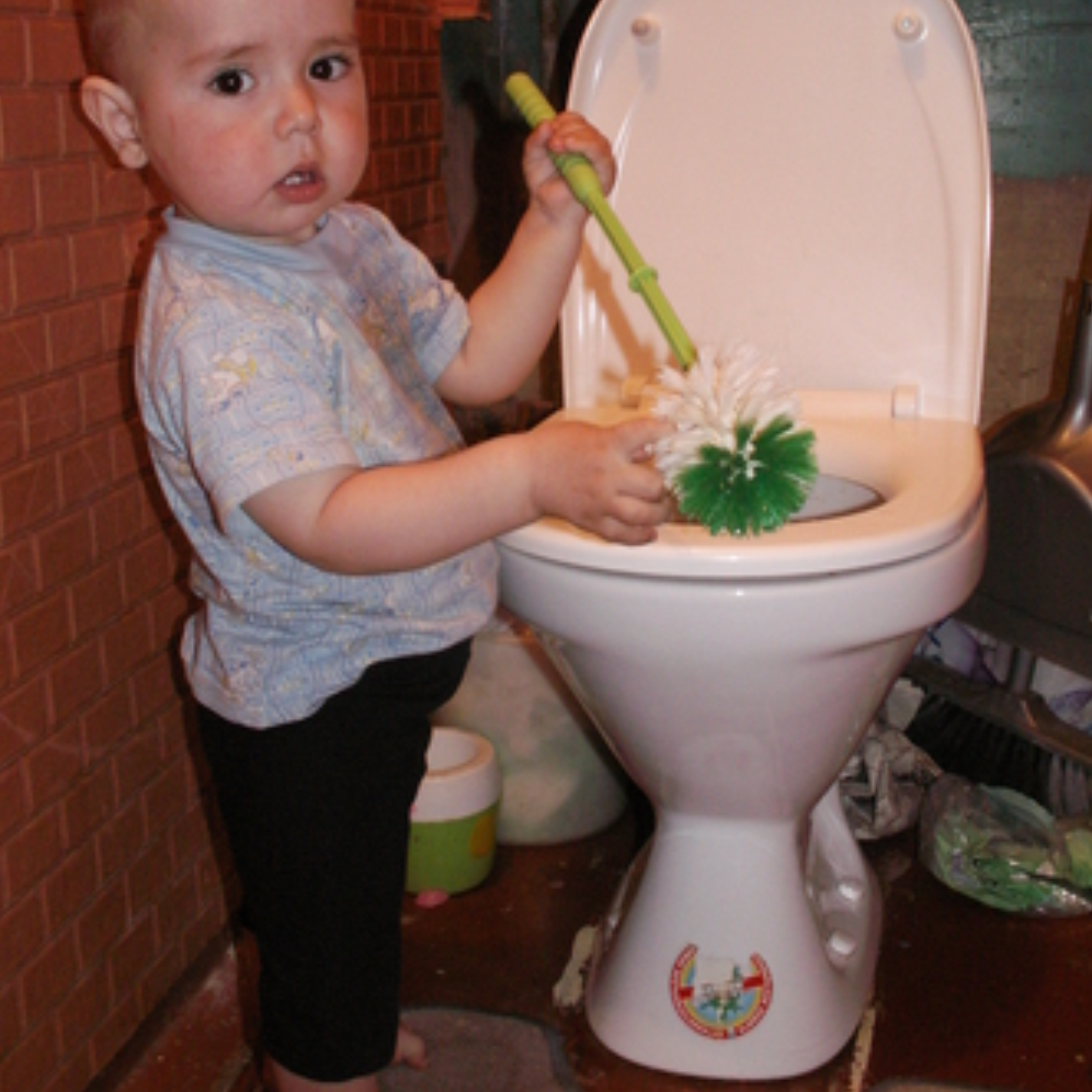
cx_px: 553
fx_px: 1499
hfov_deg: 40.0
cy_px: 411
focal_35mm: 42
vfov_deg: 39.8
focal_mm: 5.86
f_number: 2.8
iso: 160
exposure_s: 1/40
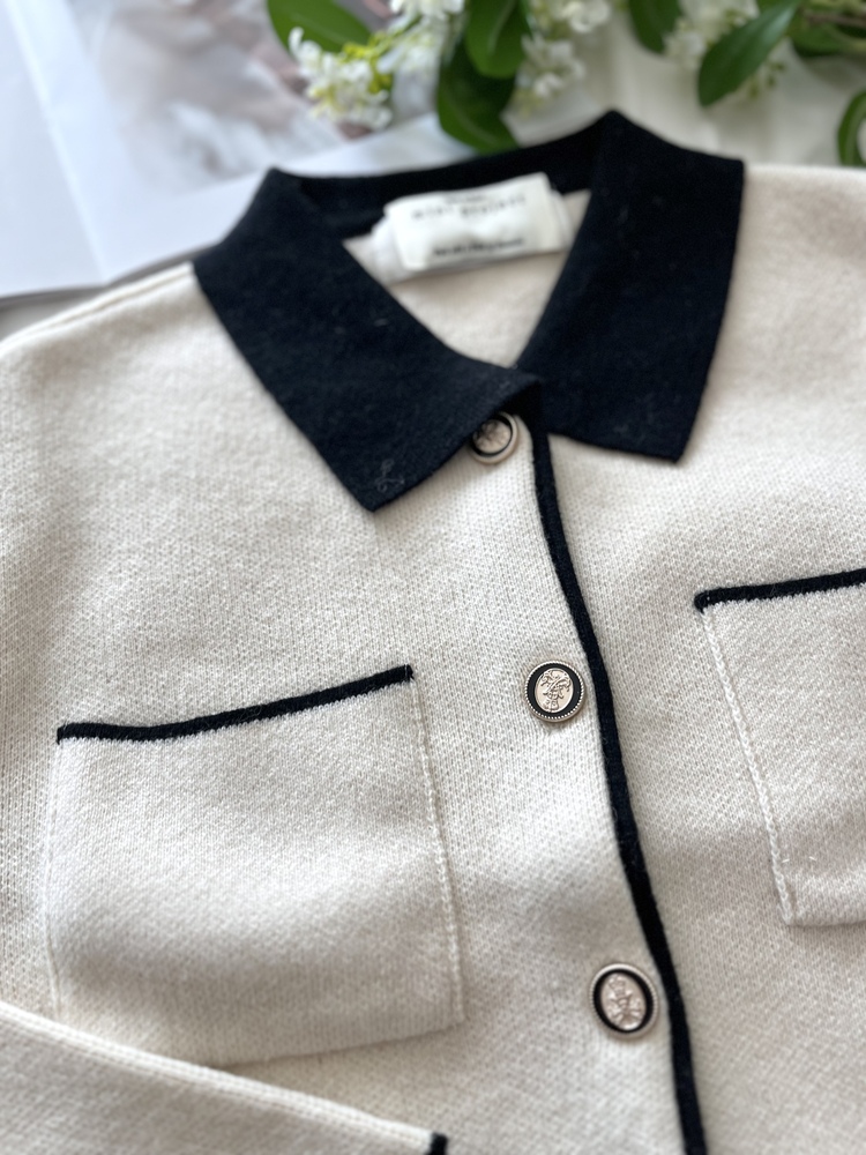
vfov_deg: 67.3
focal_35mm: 26
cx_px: 433
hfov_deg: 53.1
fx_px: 867
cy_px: 578
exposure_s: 1/125
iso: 32
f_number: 1.6
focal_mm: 5.1
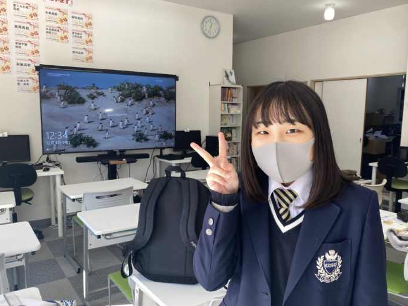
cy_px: 160
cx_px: 216
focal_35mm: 29
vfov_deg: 48.2
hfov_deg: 61.6
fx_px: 342
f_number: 1.8
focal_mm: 4.25
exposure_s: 1/120
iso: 32
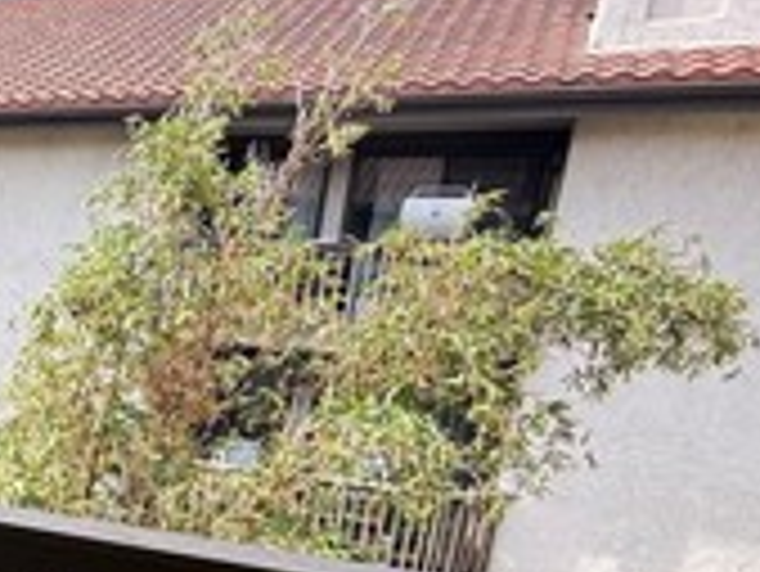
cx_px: -319
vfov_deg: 26.5
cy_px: 531
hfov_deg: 27.5
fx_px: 1164
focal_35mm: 53
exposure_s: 1/329
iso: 50
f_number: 2.2
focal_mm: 2.22
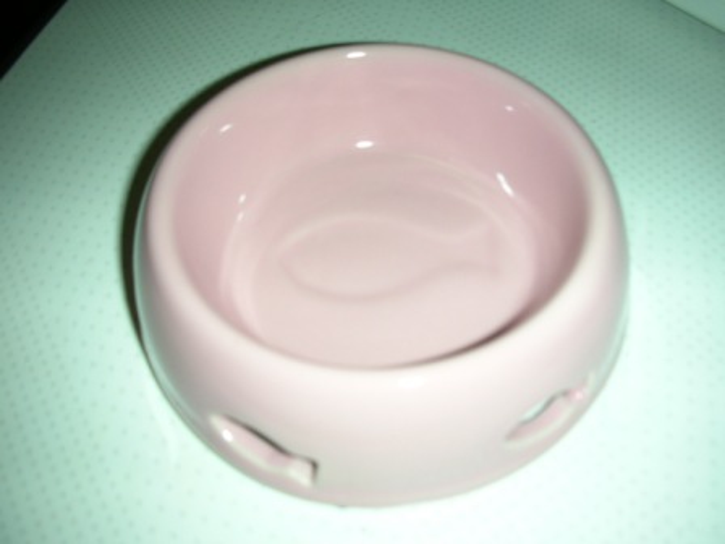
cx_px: 362
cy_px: 272
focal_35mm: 35
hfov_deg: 52.6
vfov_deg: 40.7
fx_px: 733
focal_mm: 5.8
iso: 50
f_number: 3
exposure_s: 1/60.1
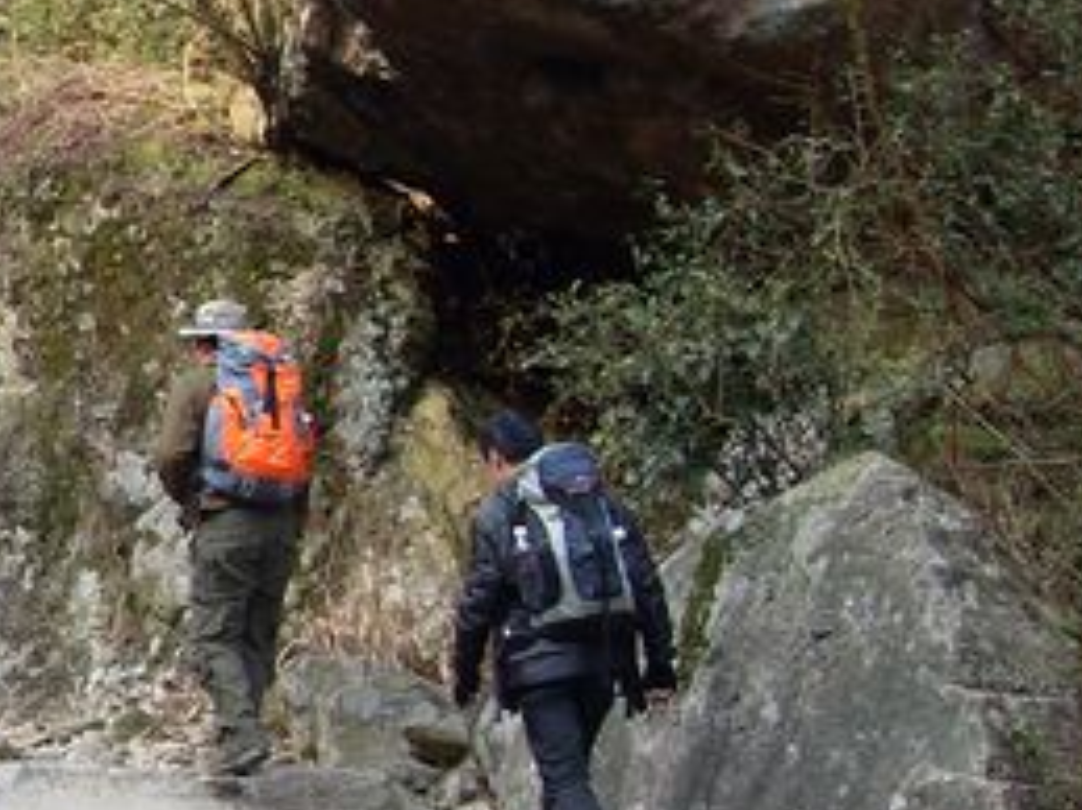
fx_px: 3124
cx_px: -267
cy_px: 290
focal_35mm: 100
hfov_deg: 18.5
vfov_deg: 14.8
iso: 80
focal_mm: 6.3
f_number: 2.8
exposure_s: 1/250
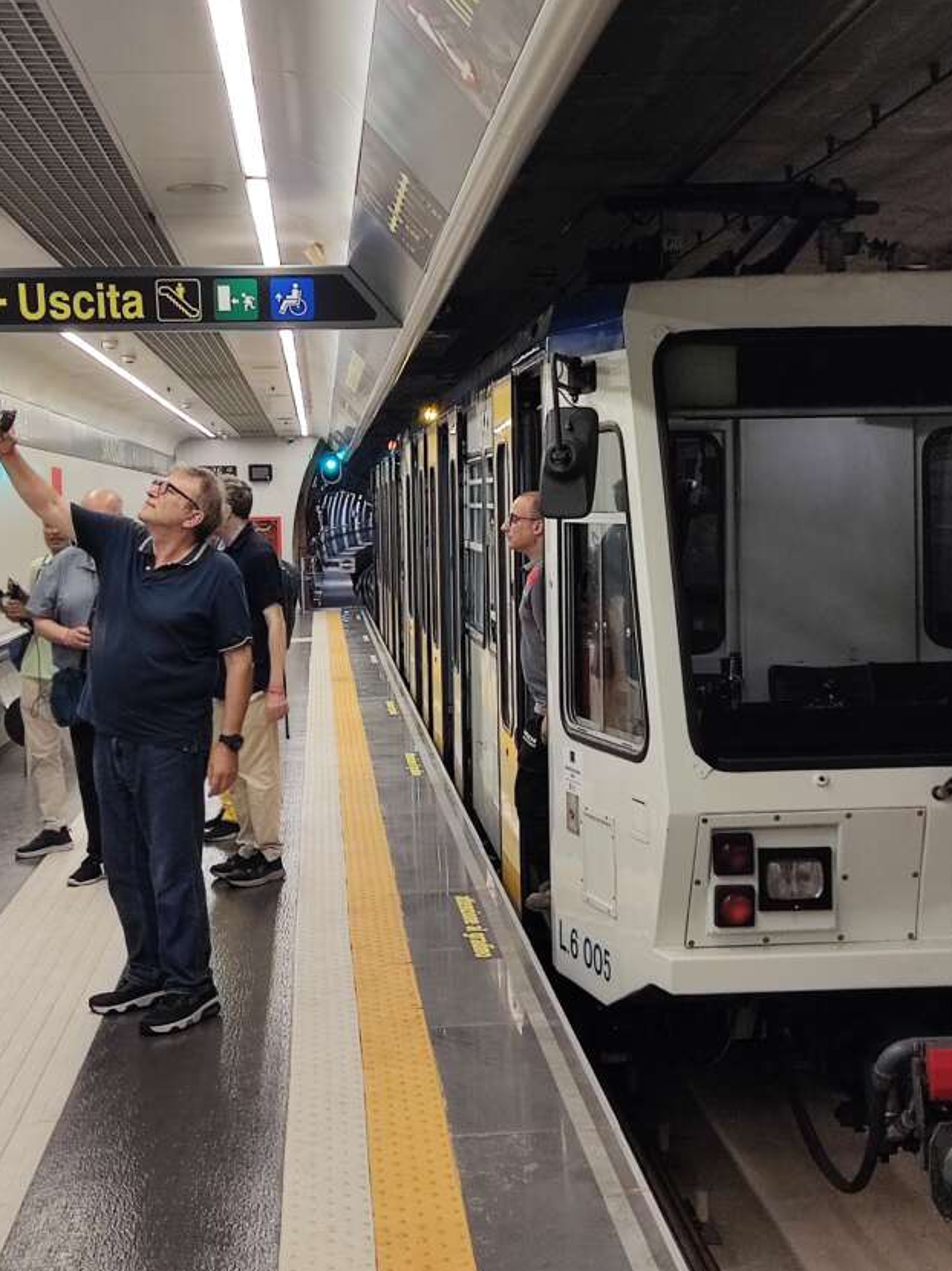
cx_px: 461
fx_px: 1871
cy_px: 518
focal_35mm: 51
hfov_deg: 28.5
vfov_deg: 37.4
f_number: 1.79
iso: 120
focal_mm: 4.71
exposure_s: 1/50
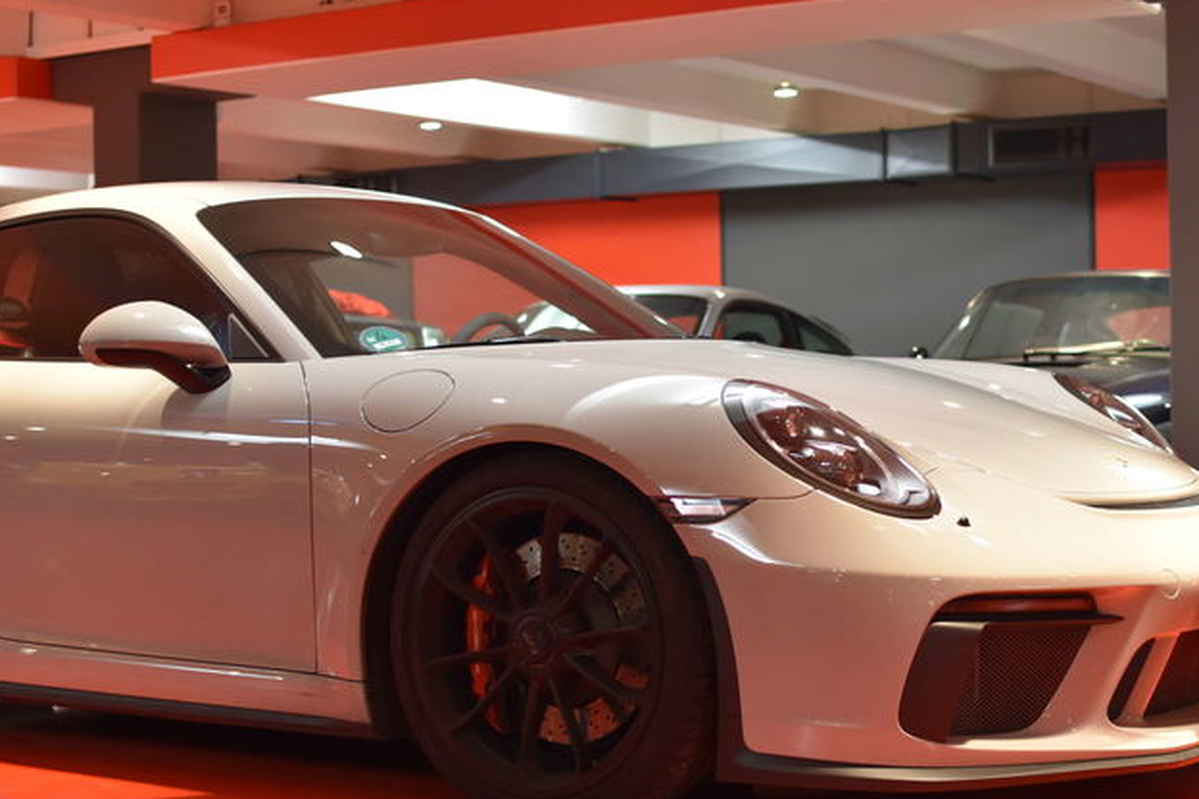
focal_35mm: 65
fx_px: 2152
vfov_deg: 21.0
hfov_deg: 31.0
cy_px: 480
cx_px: 728
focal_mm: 35
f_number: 2.5
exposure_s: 1/60
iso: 800
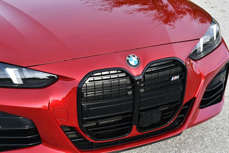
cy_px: 76
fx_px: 573
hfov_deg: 22.6
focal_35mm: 90
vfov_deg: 15.2
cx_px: 114
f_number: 7.1
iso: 200
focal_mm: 45
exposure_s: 1/250
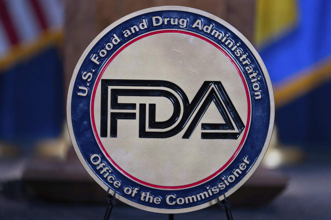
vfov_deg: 6.9
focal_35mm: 200
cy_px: 110
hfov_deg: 10.3
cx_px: 166
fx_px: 1839
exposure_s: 1/500
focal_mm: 200
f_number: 2.8
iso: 1250
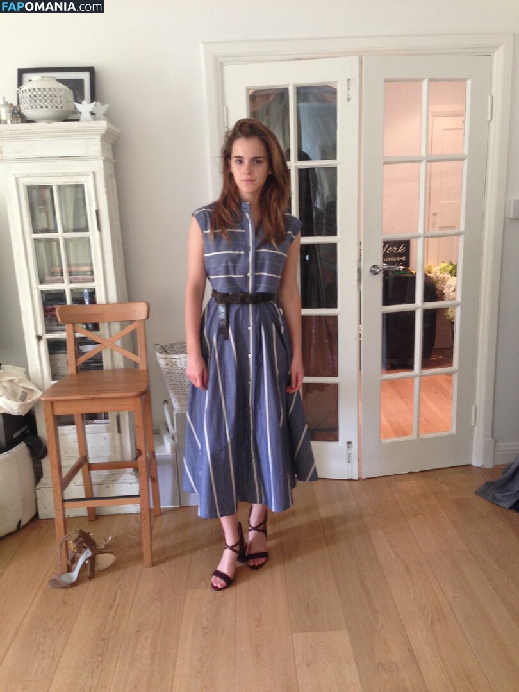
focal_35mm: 33
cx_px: 260
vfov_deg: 55.4
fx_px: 660
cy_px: 346
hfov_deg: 42.9
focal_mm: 4.12
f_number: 2.4
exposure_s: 1/20
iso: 125
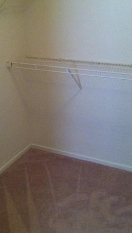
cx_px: 60
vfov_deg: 41.2
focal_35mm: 50
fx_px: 311
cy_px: 103
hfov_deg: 24.0
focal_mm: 3.85
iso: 500
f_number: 2.8
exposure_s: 1/15
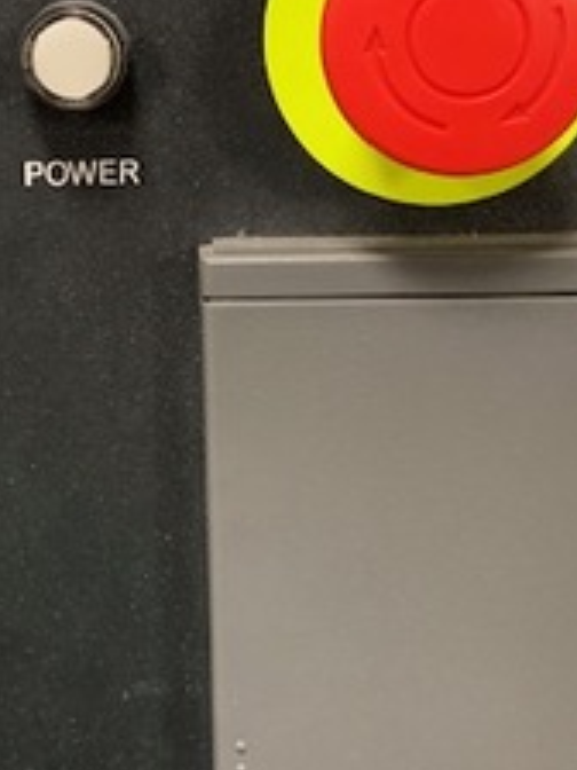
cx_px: 148
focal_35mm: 61
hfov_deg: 23.8
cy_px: 156
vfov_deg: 30.9
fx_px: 1356
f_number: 1.8
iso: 250
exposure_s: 1/60
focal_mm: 4.25
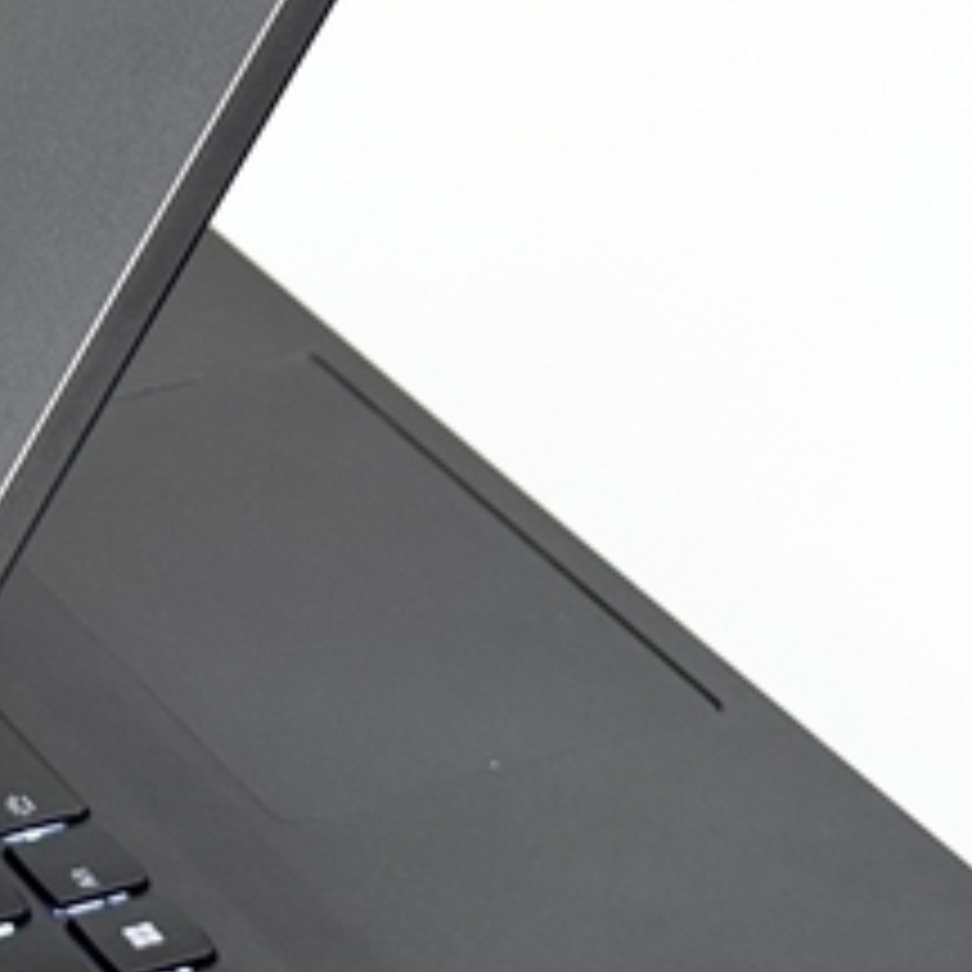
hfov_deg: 10.9
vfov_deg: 11.1
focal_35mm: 157
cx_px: -184
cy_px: 234
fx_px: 4988
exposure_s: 1/126
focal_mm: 6.76
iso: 64
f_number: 1.78
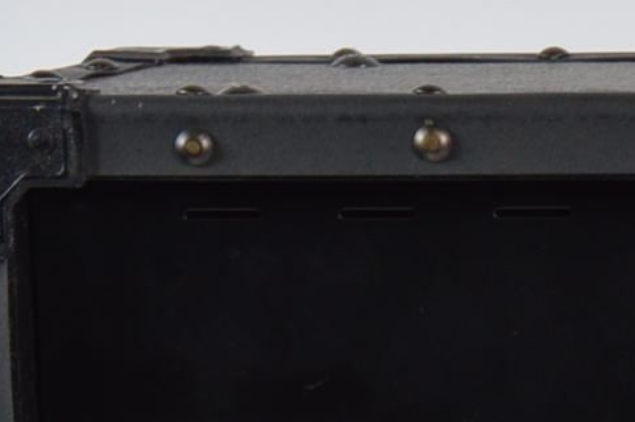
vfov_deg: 3.8
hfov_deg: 5.6
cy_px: 1067
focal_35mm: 356
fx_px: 6271
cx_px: 1578
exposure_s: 1/80
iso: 200
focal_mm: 38
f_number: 9
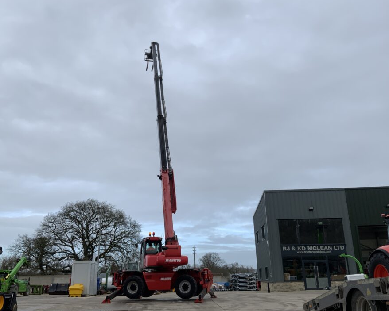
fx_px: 380
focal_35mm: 33
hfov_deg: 54.2
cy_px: 159
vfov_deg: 44.6
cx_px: 184
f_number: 1.8
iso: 16
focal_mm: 3
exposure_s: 1/620
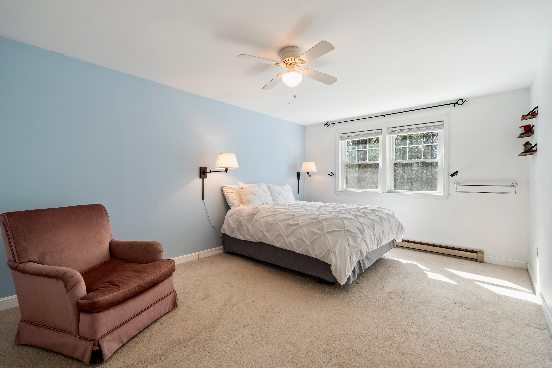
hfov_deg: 95.0
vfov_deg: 72.1
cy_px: 184
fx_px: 253
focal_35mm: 16
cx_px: 276
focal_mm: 16.5
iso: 125
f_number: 8
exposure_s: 1/5
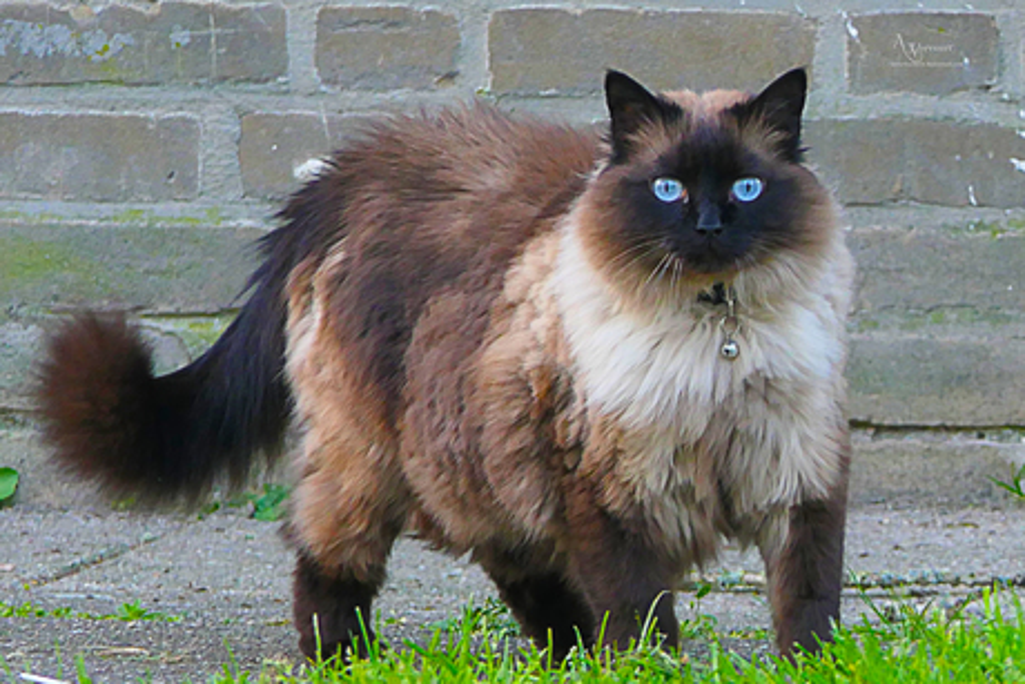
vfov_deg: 1.6
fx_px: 25261
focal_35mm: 887
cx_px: 512
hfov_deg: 2.3
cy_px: 342
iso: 1000
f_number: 4.5
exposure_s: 1/125
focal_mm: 176
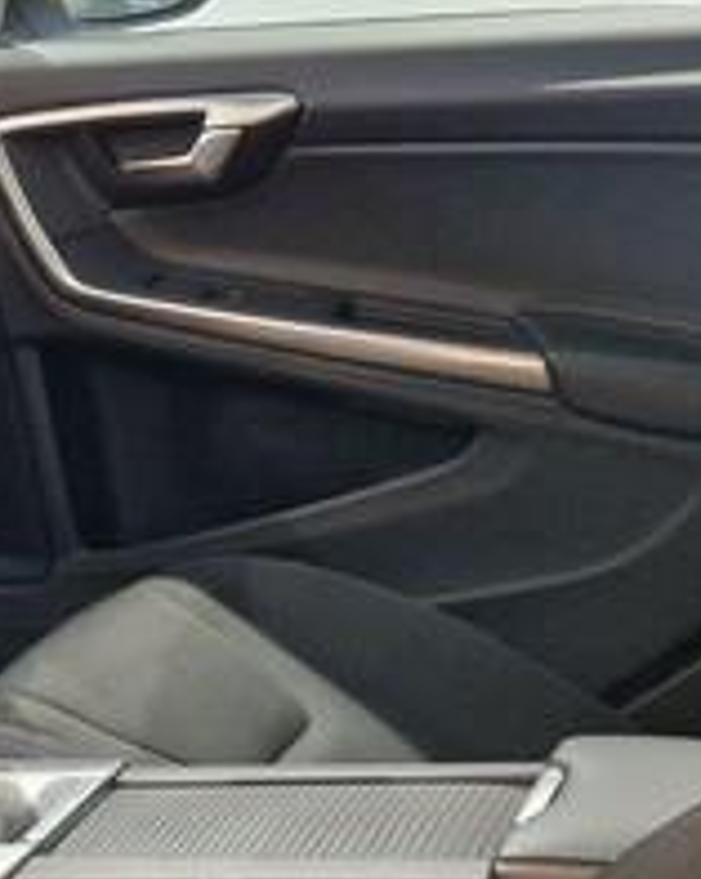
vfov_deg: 25.5
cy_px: 745
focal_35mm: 73
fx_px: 1898
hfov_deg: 18.3
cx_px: -384
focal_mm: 5.4
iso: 640
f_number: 1.8
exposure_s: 1/100
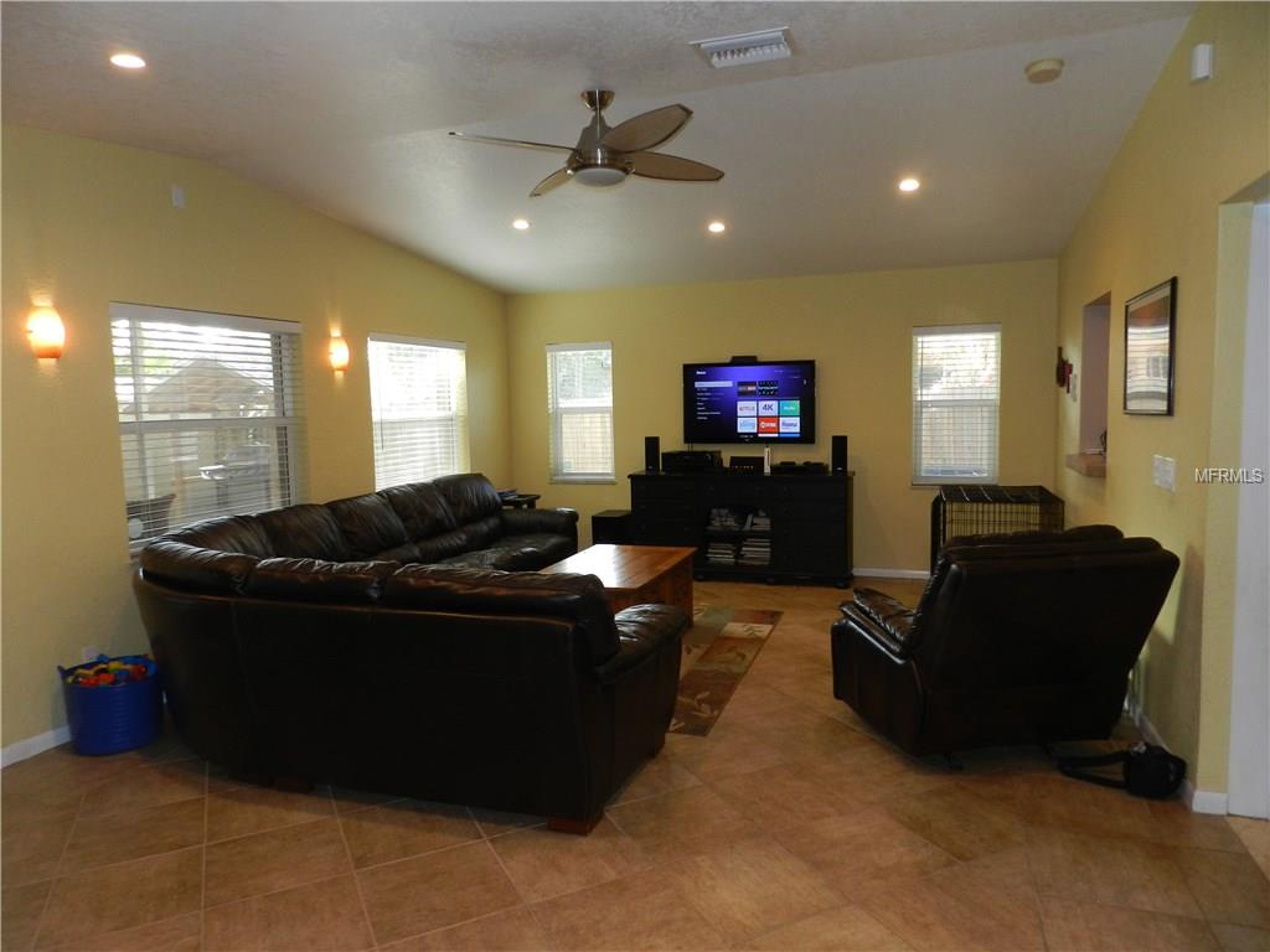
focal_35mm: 23
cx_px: 635
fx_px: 844
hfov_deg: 73.9
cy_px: 476
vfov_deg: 58.9
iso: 200
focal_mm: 4
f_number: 3.4
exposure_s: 1/30
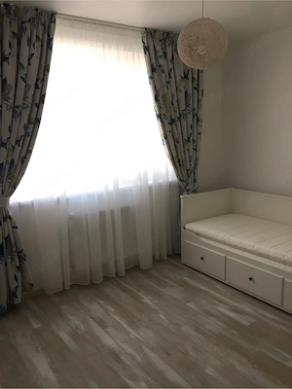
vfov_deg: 61.7
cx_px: 146
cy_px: 194
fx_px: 326
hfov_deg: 48.2
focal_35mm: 29
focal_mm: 4.15
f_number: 2.2
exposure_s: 1/50
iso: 32
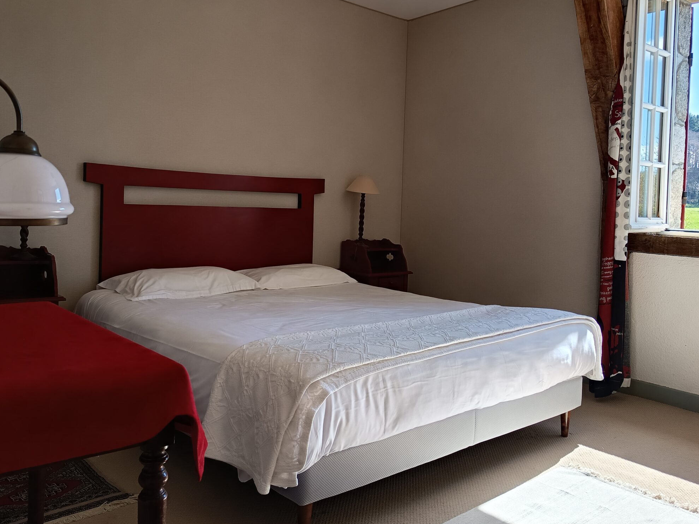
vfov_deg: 45.3
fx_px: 626
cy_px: 218
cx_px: 356
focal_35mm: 31
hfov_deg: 58.4
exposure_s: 1/100
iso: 81
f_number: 1.7
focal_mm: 5.27
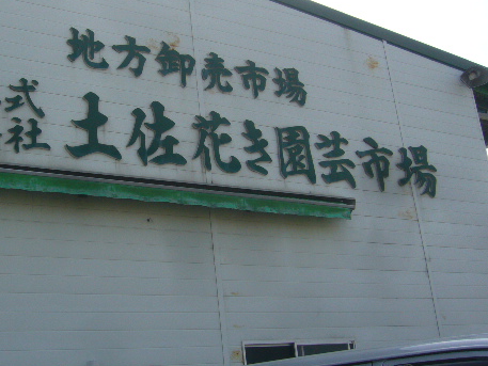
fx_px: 691
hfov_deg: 38.6
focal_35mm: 49
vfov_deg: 29.7
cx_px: 179
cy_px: 164
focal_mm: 5.8
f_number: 5.6
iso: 80
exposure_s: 1/320
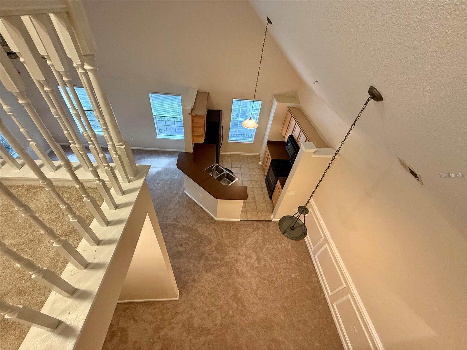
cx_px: 234
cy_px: 175
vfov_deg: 85.7
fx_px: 189
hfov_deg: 102.1
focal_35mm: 14
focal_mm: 2.22
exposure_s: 1/60
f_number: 2.2
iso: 400
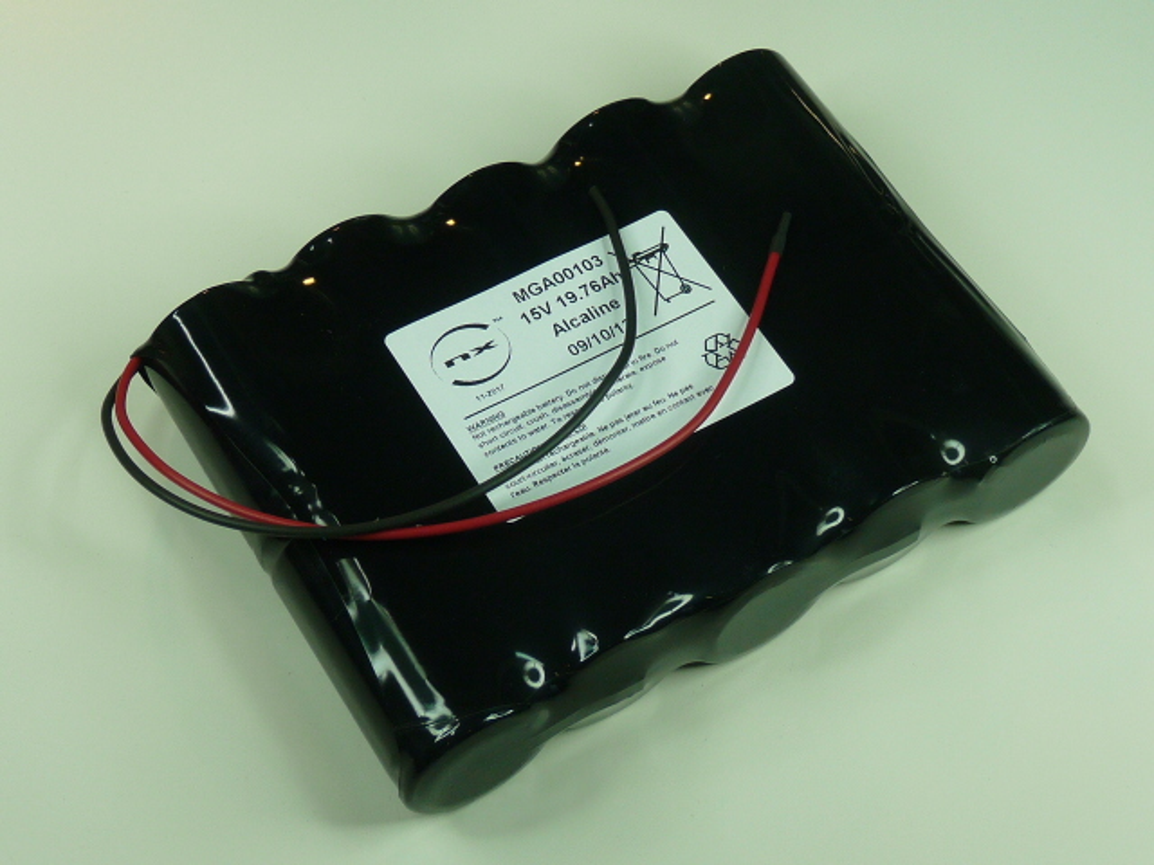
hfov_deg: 28.2
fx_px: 2300
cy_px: 432
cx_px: 577
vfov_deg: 21.3
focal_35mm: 69
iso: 100
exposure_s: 1/60
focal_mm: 7.1
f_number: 3
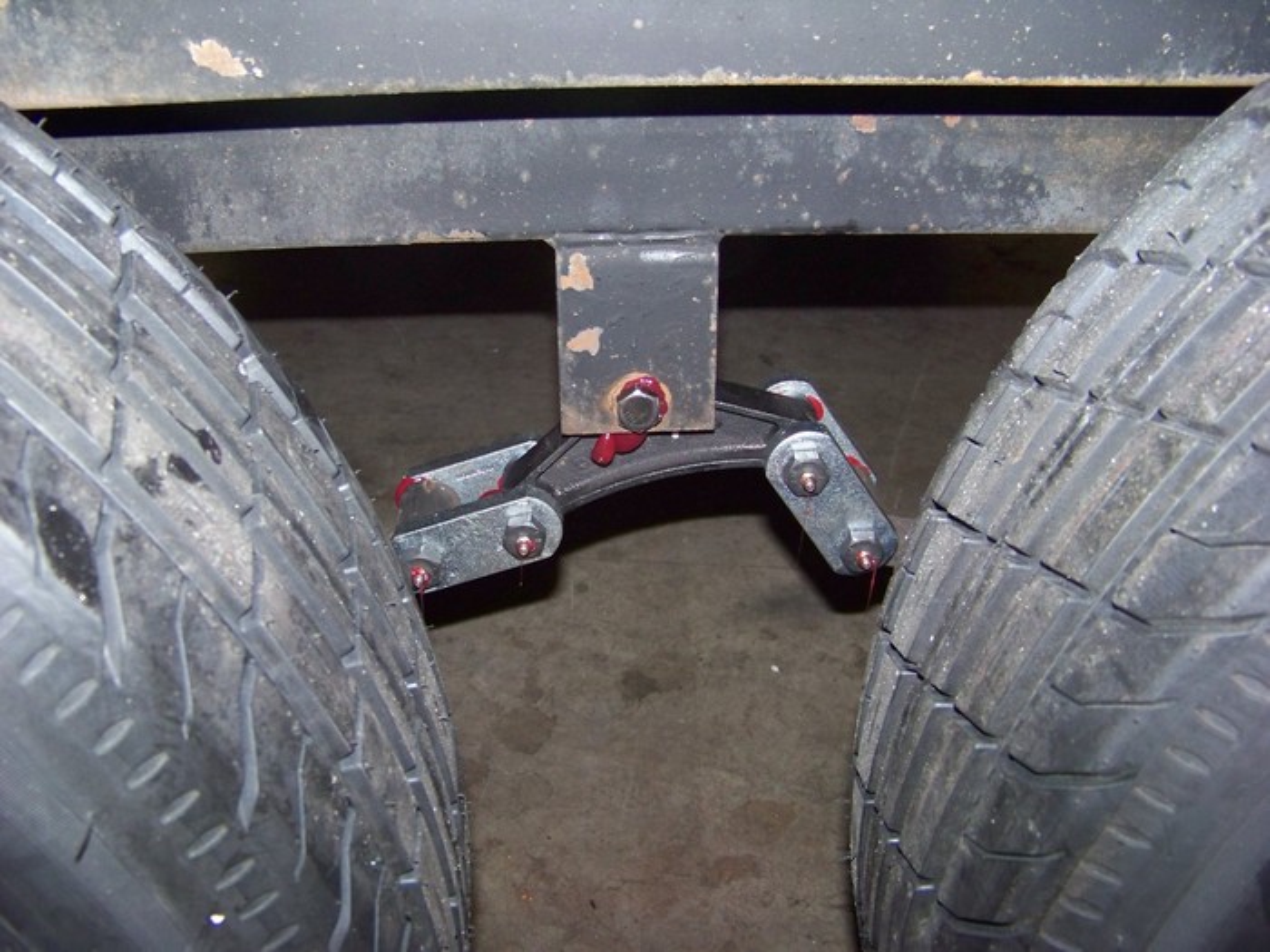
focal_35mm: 36
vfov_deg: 39.7
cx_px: 635
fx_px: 1321
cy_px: 476
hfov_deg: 51.4
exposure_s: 1/30
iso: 200
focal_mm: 5.85
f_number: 2.8
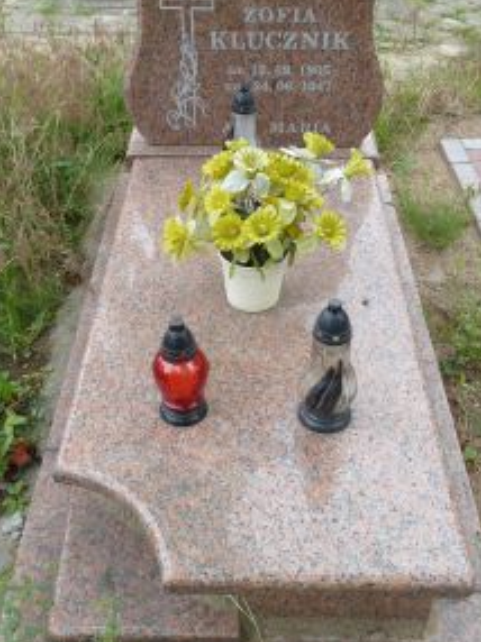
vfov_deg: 44.7
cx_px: 223
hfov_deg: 34.3
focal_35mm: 42
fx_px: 779
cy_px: 276
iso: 160
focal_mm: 4.1
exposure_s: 1/200
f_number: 4
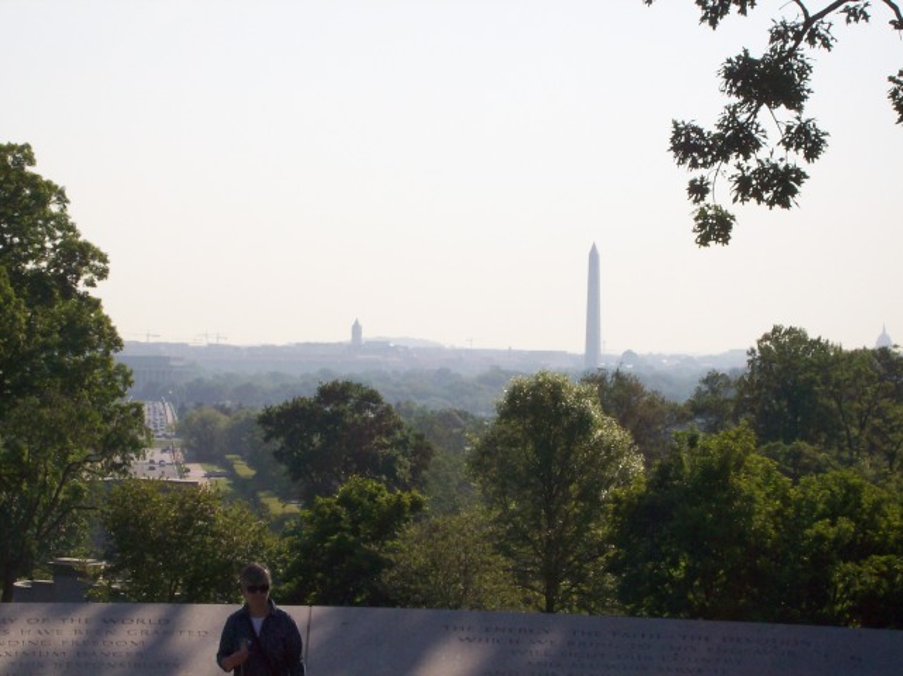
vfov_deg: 13.7
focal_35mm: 108
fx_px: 2816
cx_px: 452
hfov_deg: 18.2
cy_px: 338
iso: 80
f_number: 8.5
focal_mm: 18
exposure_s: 1/439
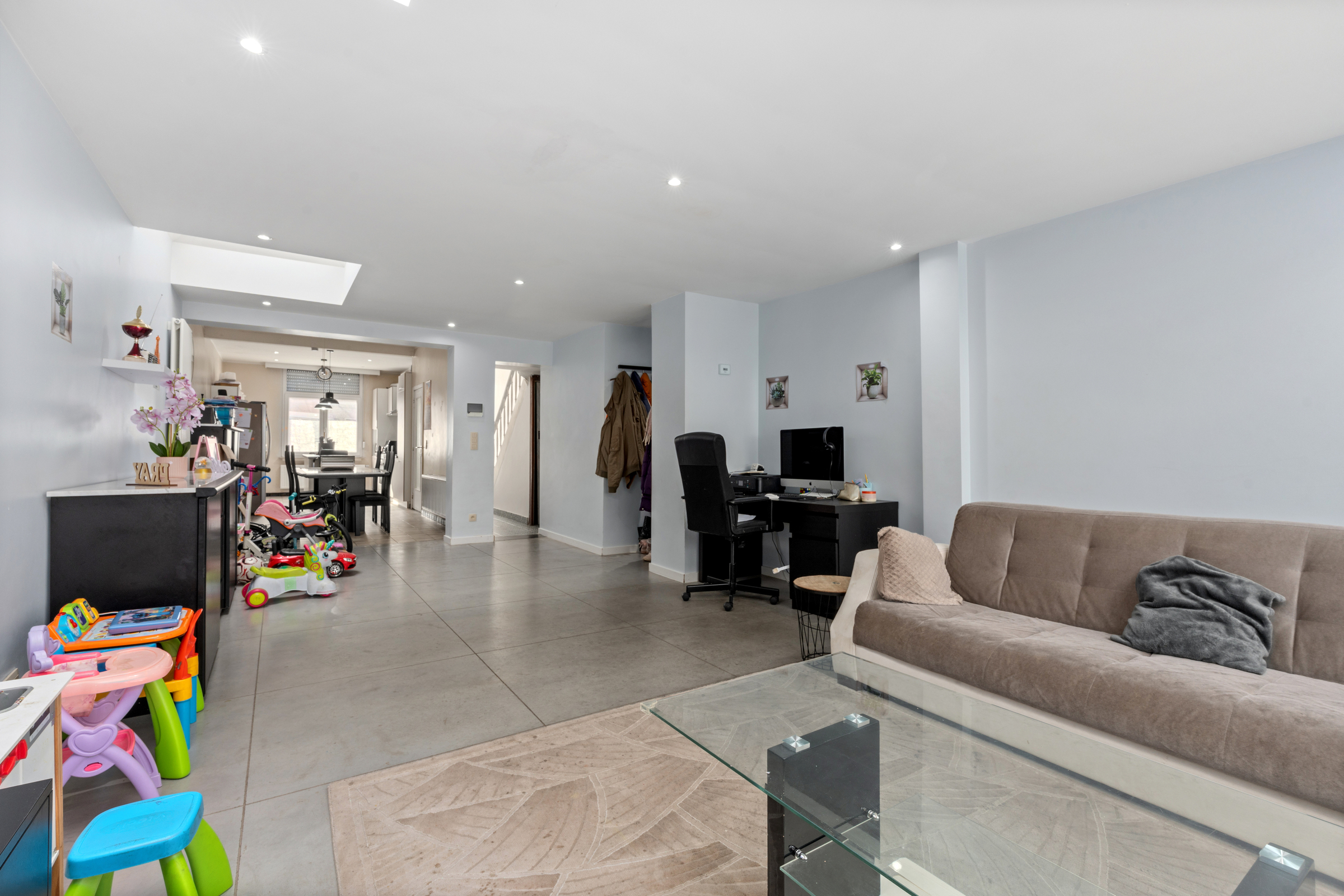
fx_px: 597
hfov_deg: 96.7
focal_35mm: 16
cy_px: 448
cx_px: 672
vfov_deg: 73.7
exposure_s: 1/4
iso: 250
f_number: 11
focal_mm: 16
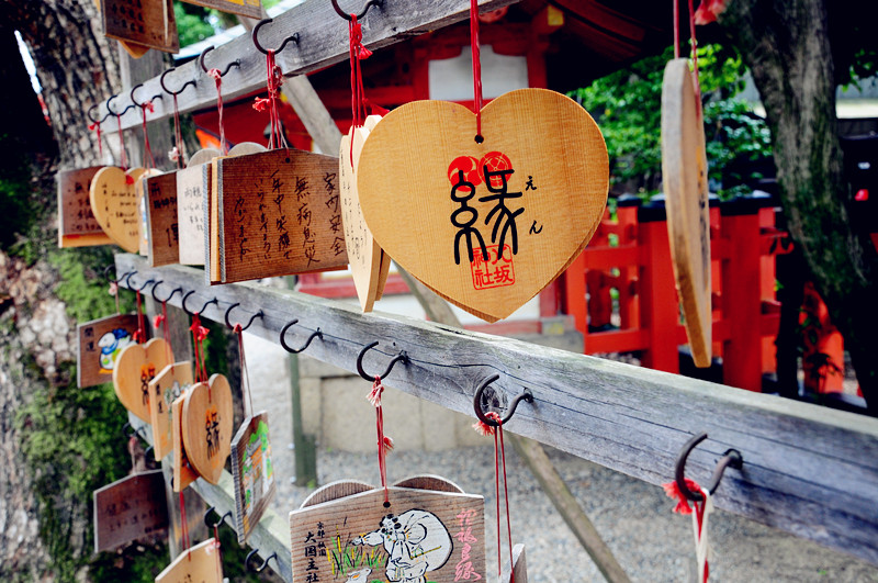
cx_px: 439
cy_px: 292
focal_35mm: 38
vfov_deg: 35.4
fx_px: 913
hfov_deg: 51.3
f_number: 8
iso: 400
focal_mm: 25
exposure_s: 1/100
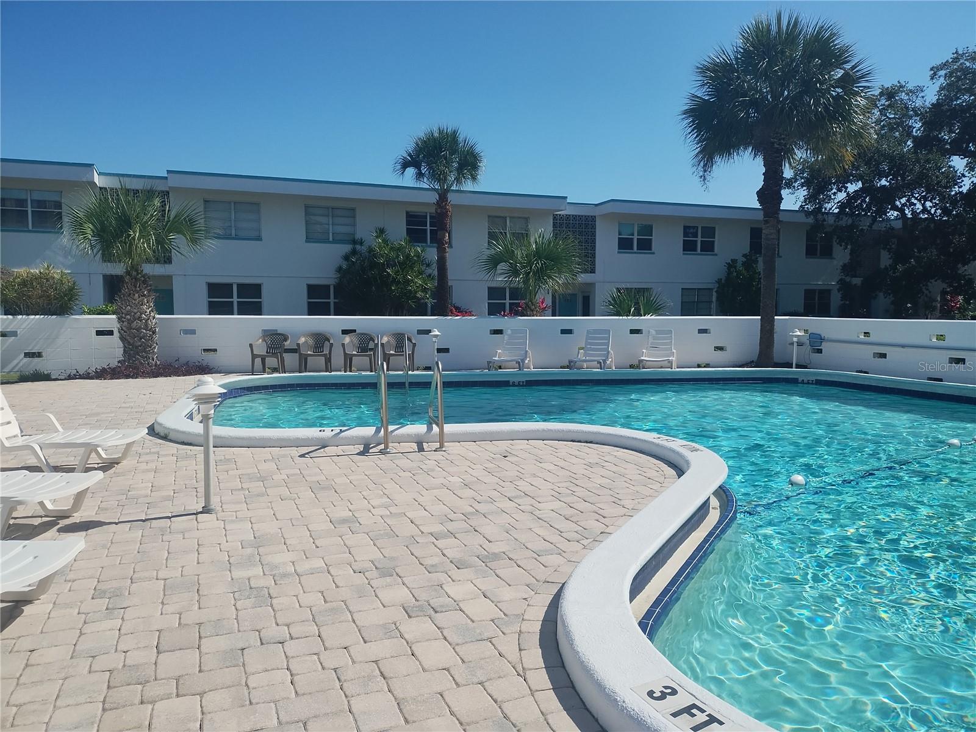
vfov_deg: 54.9
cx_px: 488
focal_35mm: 25
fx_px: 705
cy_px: 366
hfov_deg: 69.4
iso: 101
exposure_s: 1/7892
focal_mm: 4.71
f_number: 1.7
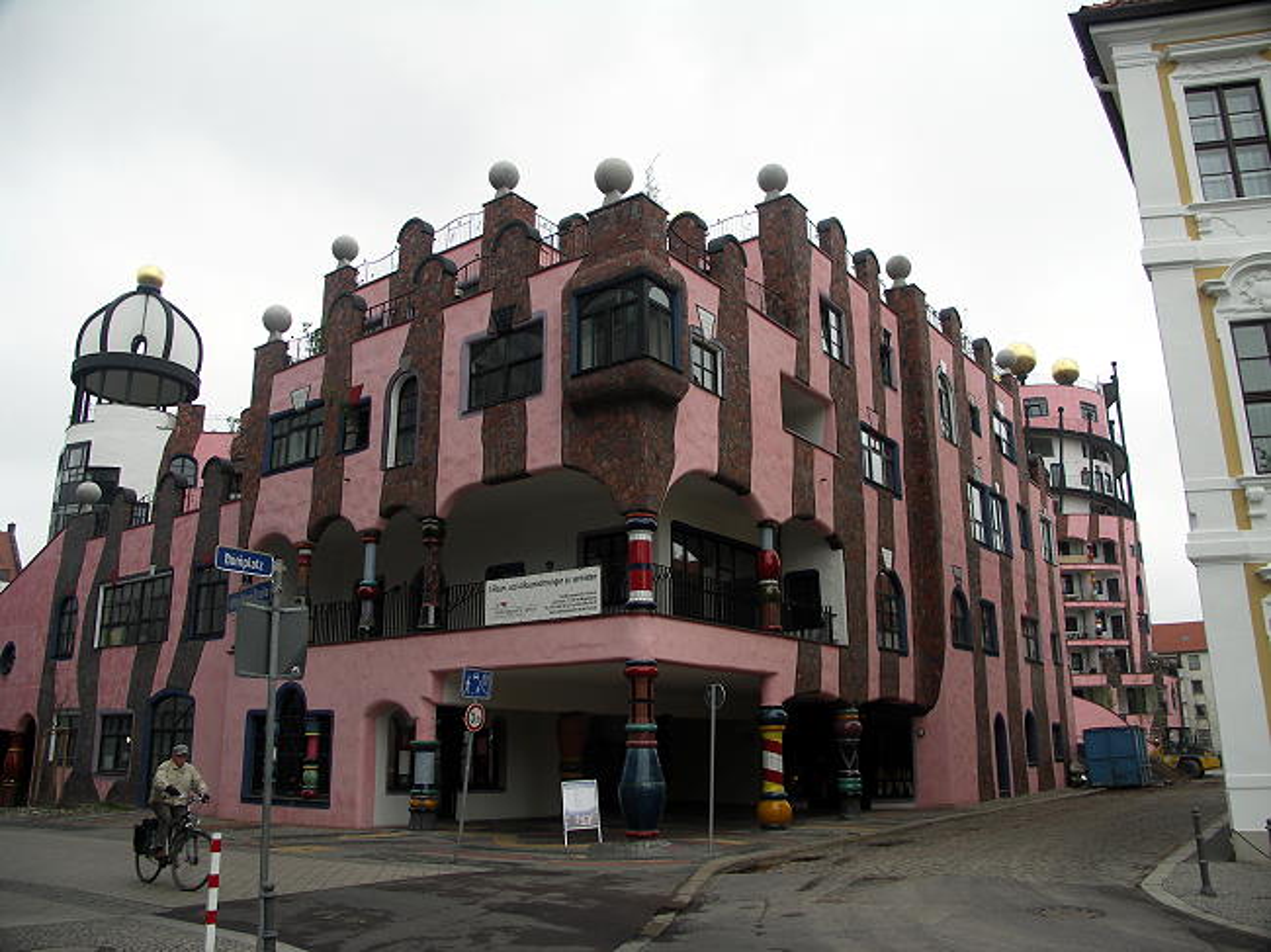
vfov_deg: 49.7
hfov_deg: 63.5
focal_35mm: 28
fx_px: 1028
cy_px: 476
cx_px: 636
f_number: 2.8
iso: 50
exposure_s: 1/60
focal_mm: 7.2
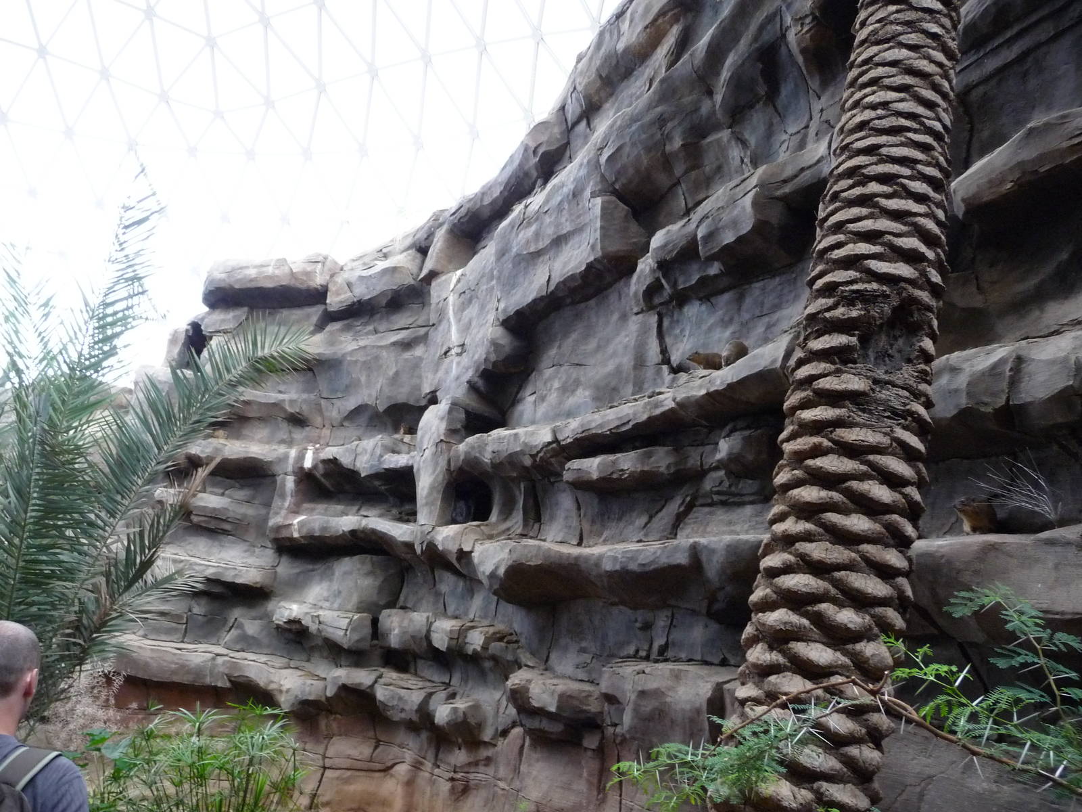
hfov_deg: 63.4
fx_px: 875
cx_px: 541
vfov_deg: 49.7
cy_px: 406
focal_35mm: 28
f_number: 3.3
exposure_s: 1/100
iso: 400
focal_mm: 4.7
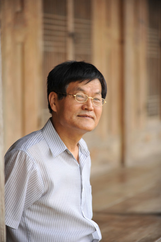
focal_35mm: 110
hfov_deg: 12.4
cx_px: 80
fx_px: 739
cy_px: 121
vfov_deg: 18.6
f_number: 2.8
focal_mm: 110
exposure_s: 1/200
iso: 200
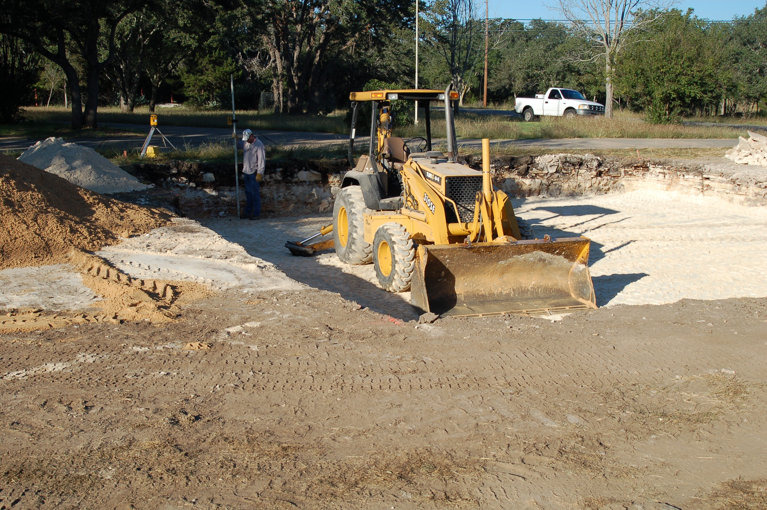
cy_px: 255
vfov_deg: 31.8
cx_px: 384
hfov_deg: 46.4
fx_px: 894
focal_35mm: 42
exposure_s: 1/250
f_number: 10
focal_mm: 28
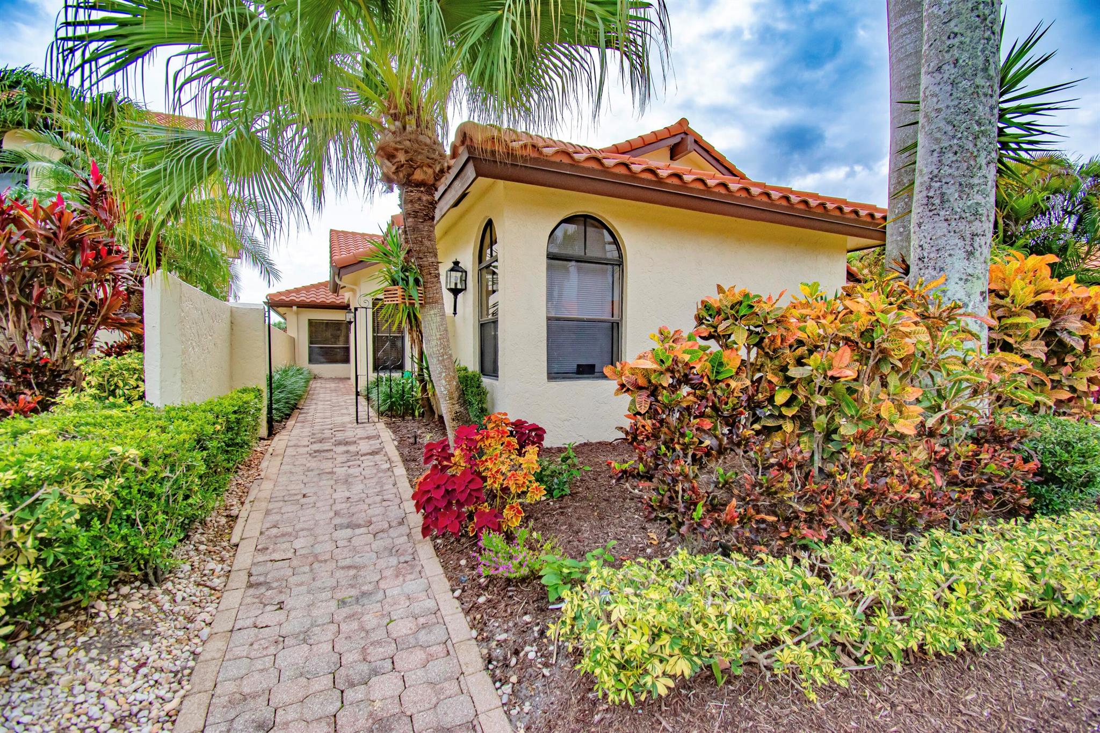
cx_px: 550
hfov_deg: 100.4
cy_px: 366
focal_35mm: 15
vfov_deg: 77.3
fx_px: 458
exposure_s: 1/1600
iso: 400
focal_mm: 10
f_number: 5.6
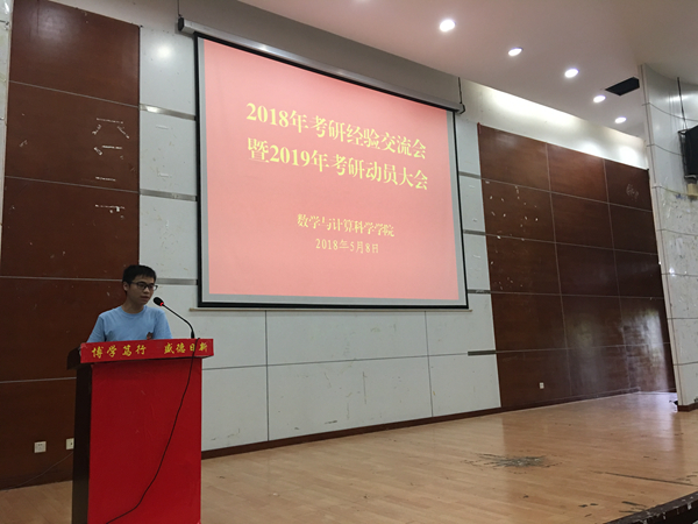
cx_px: 349
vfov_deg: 48.2
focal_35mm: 29
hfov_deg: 61.7
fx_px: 585
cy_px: 262
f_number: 2.2
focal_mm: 4.15
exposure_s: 1/17
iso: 80
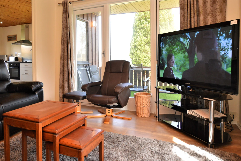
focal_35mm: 26
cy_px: 68
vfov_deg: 49.9
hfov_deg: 69.3
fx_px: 172
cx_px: 94
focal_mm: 13
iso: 400
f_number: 4.5
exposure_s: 1/80
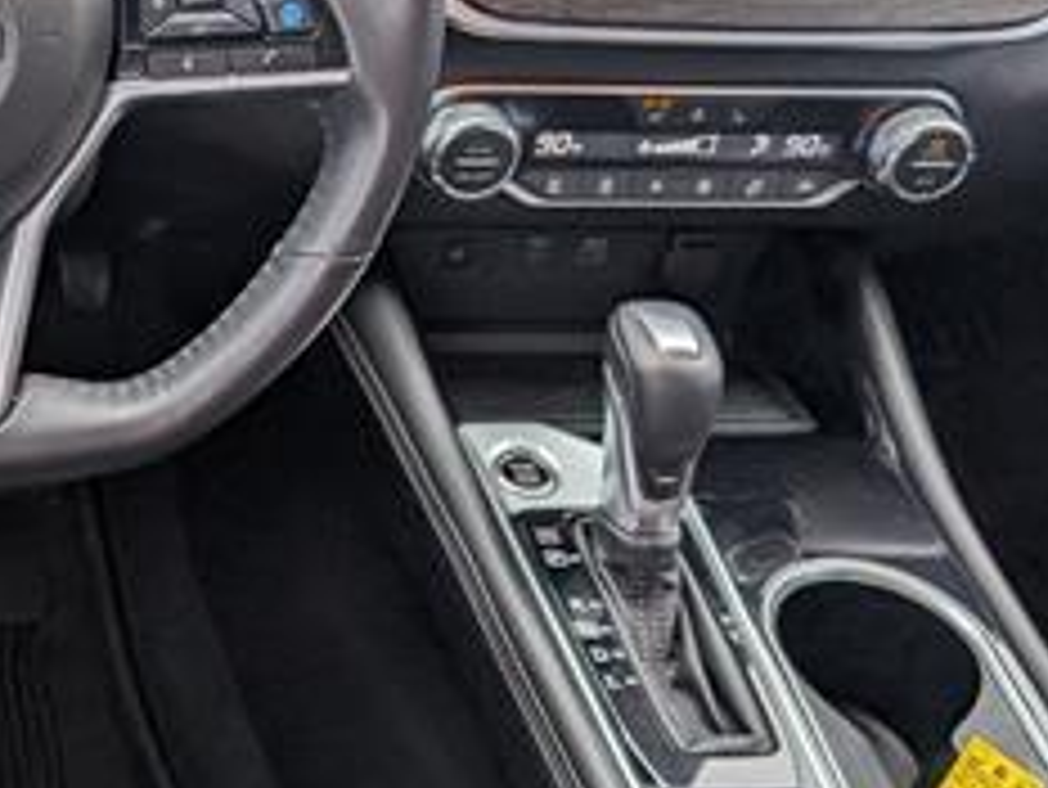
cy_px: 324
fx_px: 1999
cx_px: -76
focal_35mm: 66
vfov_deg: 22.2
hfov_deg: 27.2
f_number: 1.68
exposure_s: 1/370
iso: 350
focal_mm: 6.9
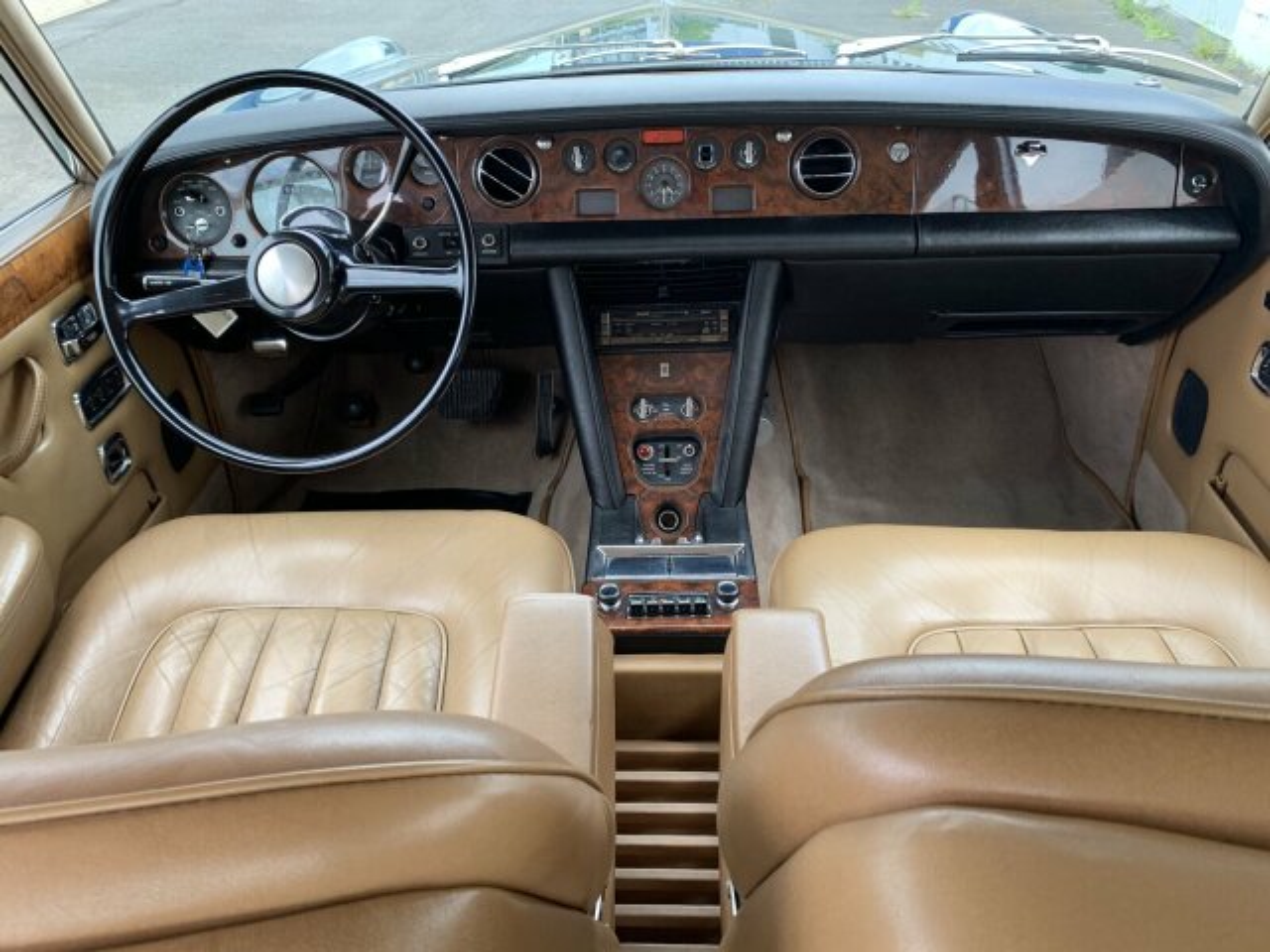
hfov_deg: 67.3
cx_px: 635
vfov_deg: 53.1
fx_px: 954
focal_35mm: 26
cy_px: 476
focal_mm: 4.25
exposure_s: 1/121
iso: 40
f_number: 1.8
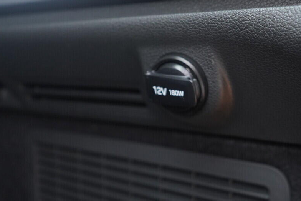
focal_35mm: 47
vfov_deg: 28.5
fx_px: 393
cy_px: 74
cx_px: 174
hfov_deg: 41.8
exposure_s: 1/40
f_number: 2.8
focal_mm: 24
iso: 1000
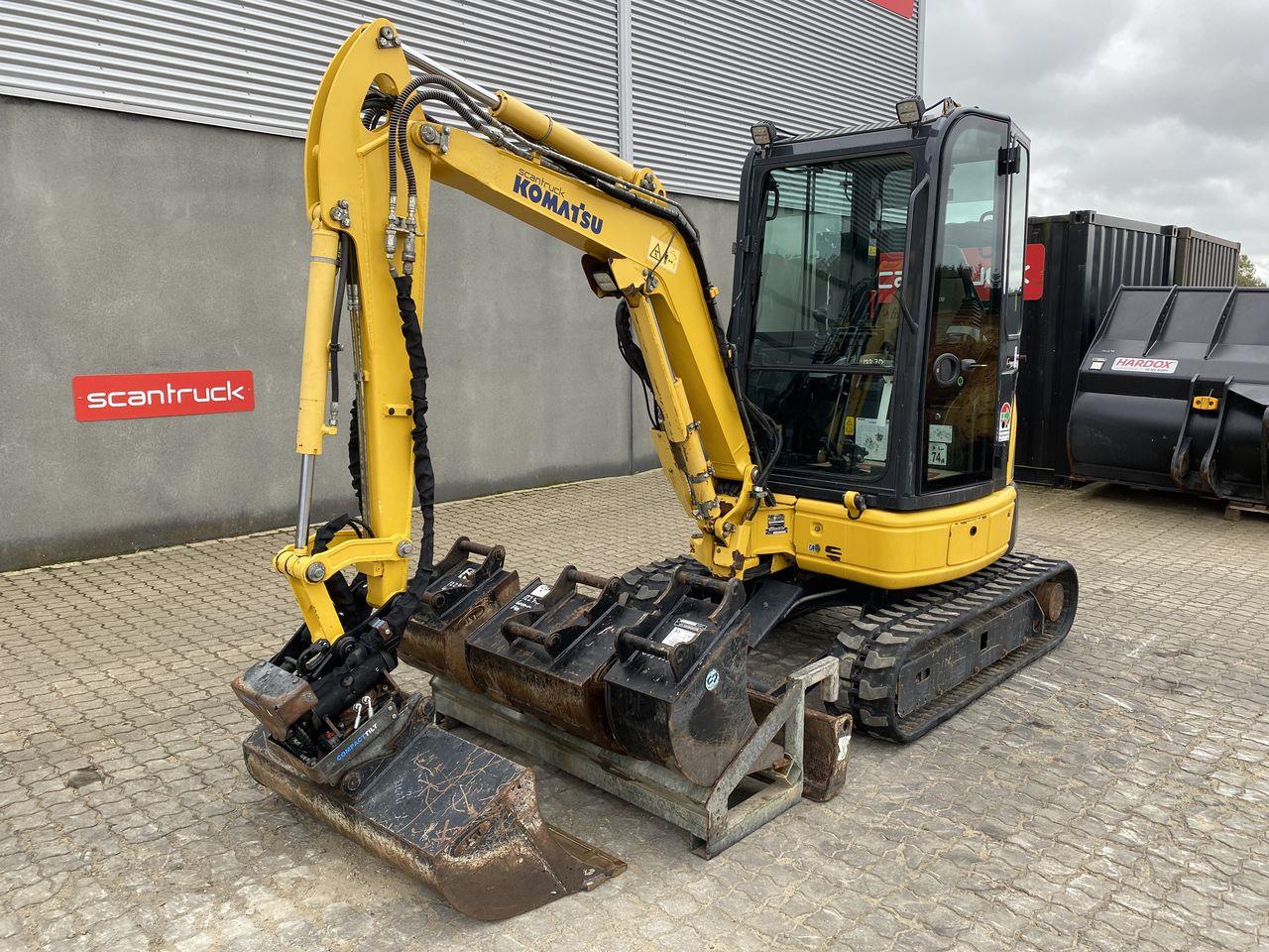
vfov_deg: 53.1
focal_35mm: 26
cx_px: 634
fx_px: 953
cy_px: 476
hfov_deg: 67.3
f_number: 1.8
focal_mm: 4.25
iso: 32
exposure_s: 1/573
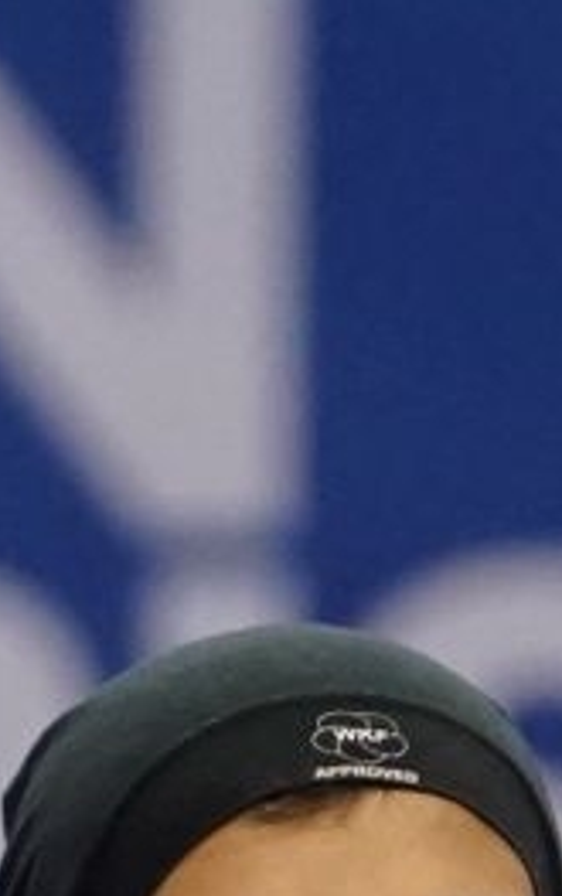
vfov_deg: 1.4
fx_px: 37295
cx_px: 1342
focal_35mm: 1526
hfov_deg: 0.9
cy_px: 1376
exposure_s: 1/1000
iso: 4000
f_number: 2.8
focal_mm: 146
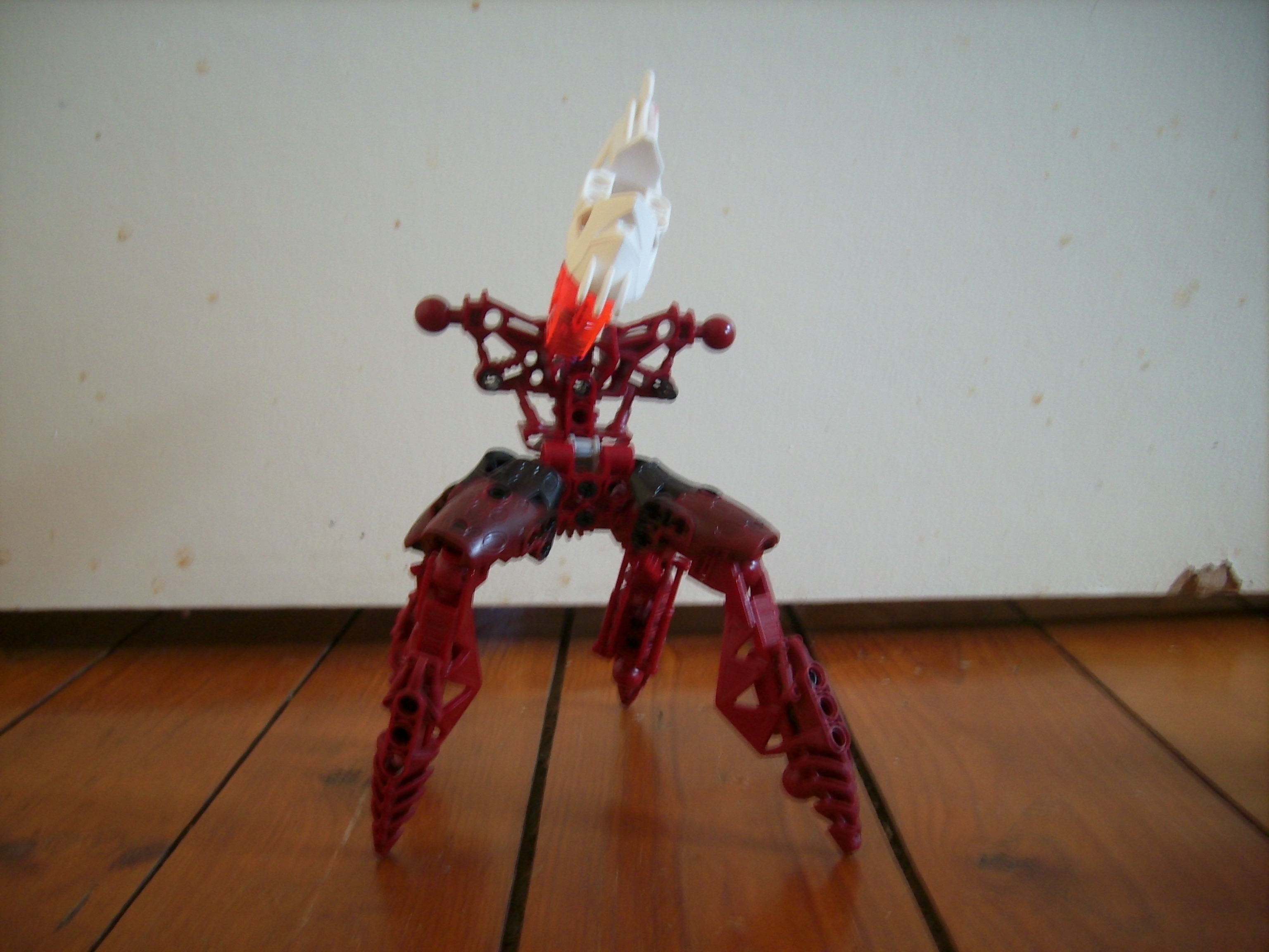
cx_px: 634
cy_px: 476
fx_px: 1173
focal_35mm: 32
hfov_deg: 56.8
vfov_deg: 44.2
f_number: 2.8
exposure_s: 1/2
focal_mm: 5.99
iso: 50
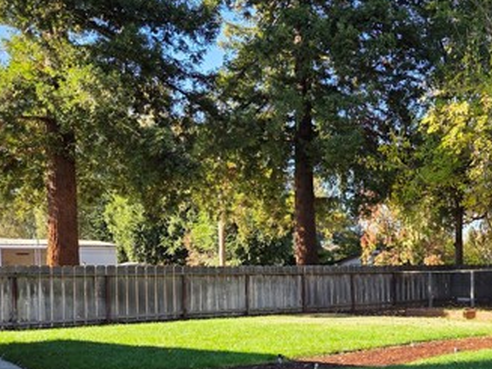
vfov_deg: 31.5
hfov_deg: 40.6
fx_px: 639
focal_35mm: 45
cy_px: 283
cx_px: 382
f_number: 1.8
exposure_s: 1/1255
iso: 80
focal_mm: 5.4
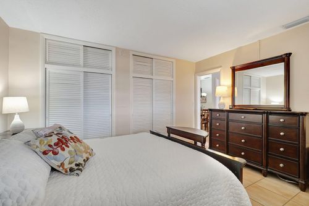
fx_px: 137
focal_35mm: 16
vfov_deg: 73.7
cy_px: 103
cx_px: 154
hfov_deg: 96.8
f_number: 13
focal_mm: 16
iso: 640
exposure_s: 1/4
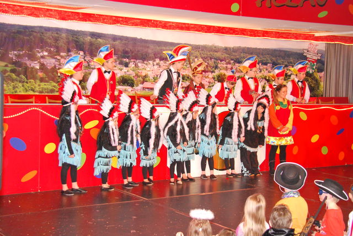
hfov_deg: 33.4
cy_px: 118
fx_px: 589
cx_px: 176
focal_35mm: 60
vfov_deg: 22.7
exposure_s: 1/60
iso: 1400
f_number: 5
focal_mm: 40
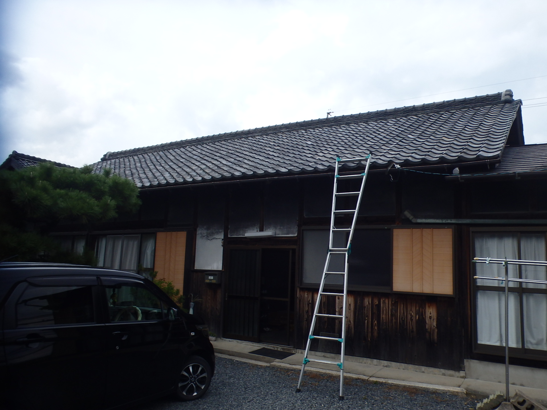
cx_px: 274
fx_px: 442
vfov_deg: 49.7
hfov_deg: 63.4
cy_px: 205
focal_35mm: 28
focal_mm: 5
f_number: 11
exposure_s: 1/80
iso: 125
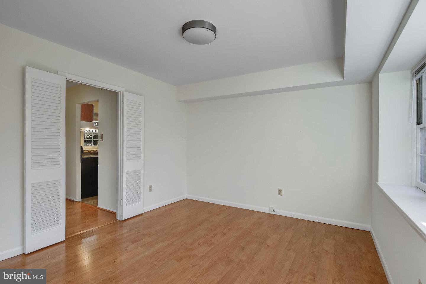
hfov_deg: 93.3
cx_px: 213
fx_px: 201
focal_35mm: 17
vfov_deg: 70.4
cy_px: 142
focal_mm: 17
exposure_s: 1/80
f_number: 8
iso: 400
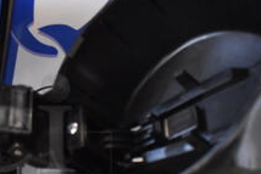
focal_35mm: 77
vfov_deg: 17.6
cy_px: 136
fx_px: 559
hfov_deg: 24.7
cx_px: -16
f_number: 3.5
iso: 2500
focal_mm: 18
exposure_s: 1/30
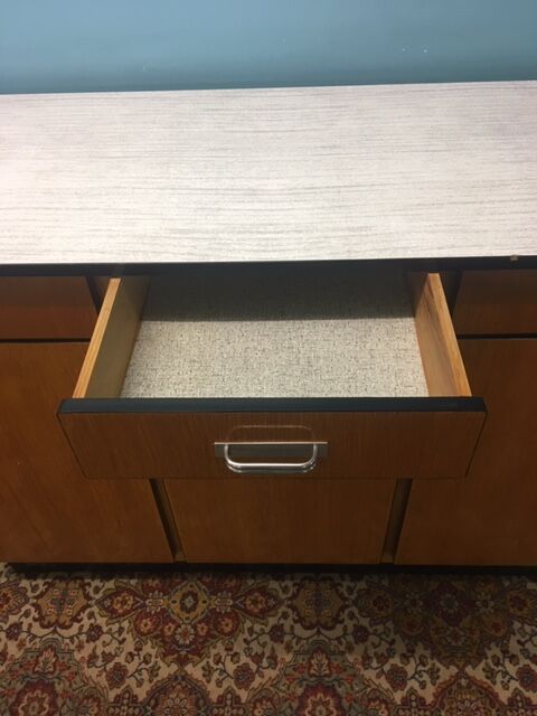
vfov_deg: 61.7
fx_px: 600
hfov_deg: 48.2
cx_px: 268
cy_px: 358
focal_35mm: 29
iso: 100
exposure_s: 1/33
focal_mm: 4.15
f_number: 2.2
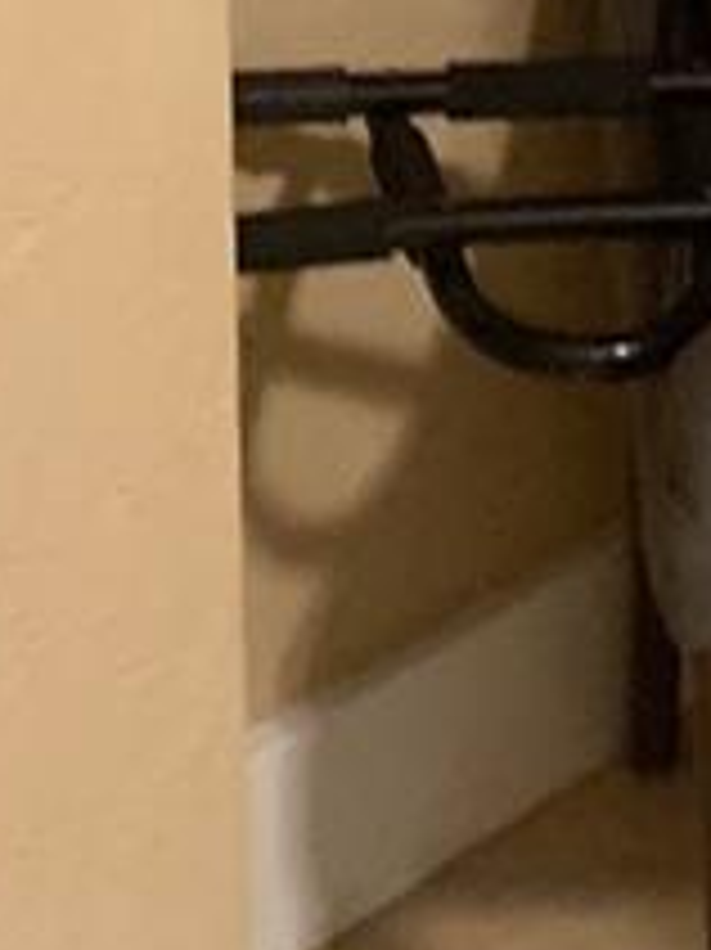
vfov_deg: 11.2
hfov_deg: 10.0
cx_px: 306
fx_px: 4057
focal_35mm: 148
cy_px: -1301
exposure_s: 1/30
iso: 500
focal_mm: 4.25
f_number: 1.8
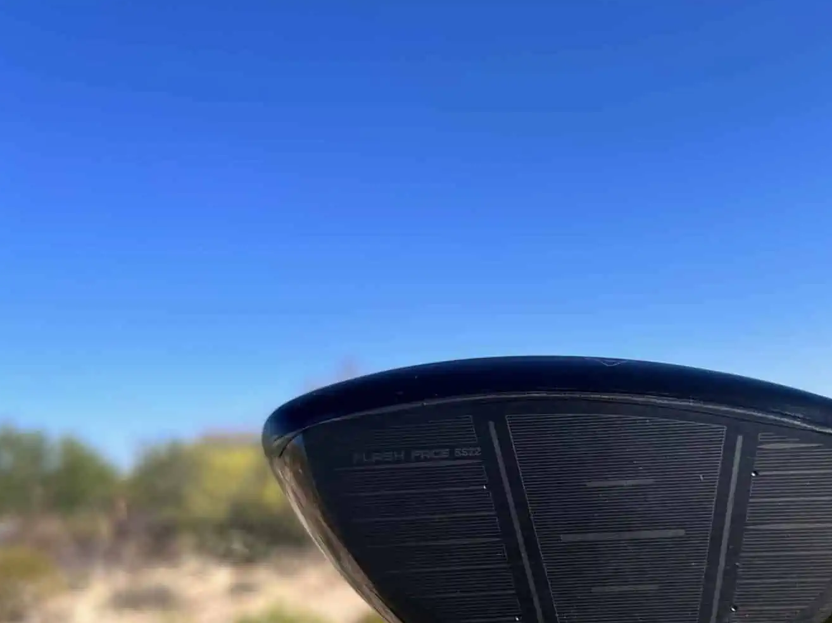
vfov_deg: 37.0
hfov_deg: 47.5
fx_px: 913
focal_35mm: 38
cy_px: 451
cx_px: 603
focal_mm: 5.7
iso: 50
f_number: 1.5
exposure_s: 1/3571
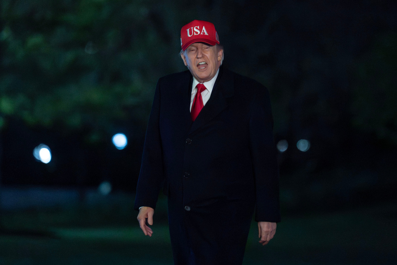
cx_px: 198
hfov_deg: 10.3
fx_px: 2205
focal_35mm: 200
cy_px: 132
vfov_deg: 6.9
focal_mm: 200
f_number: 3.2
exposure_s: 1/200
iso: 10000
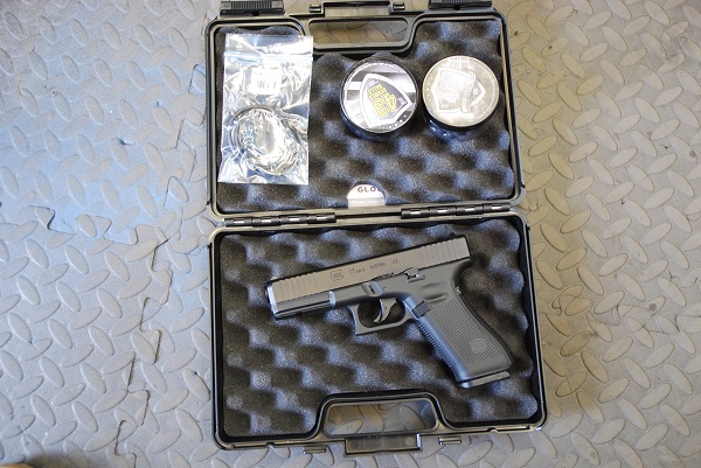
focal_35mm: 36
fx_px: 701
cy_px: 234
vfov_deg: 36.9
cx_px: 350
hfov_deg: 53.1
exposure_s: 1/30
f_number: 3.8
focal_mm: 24
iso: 800
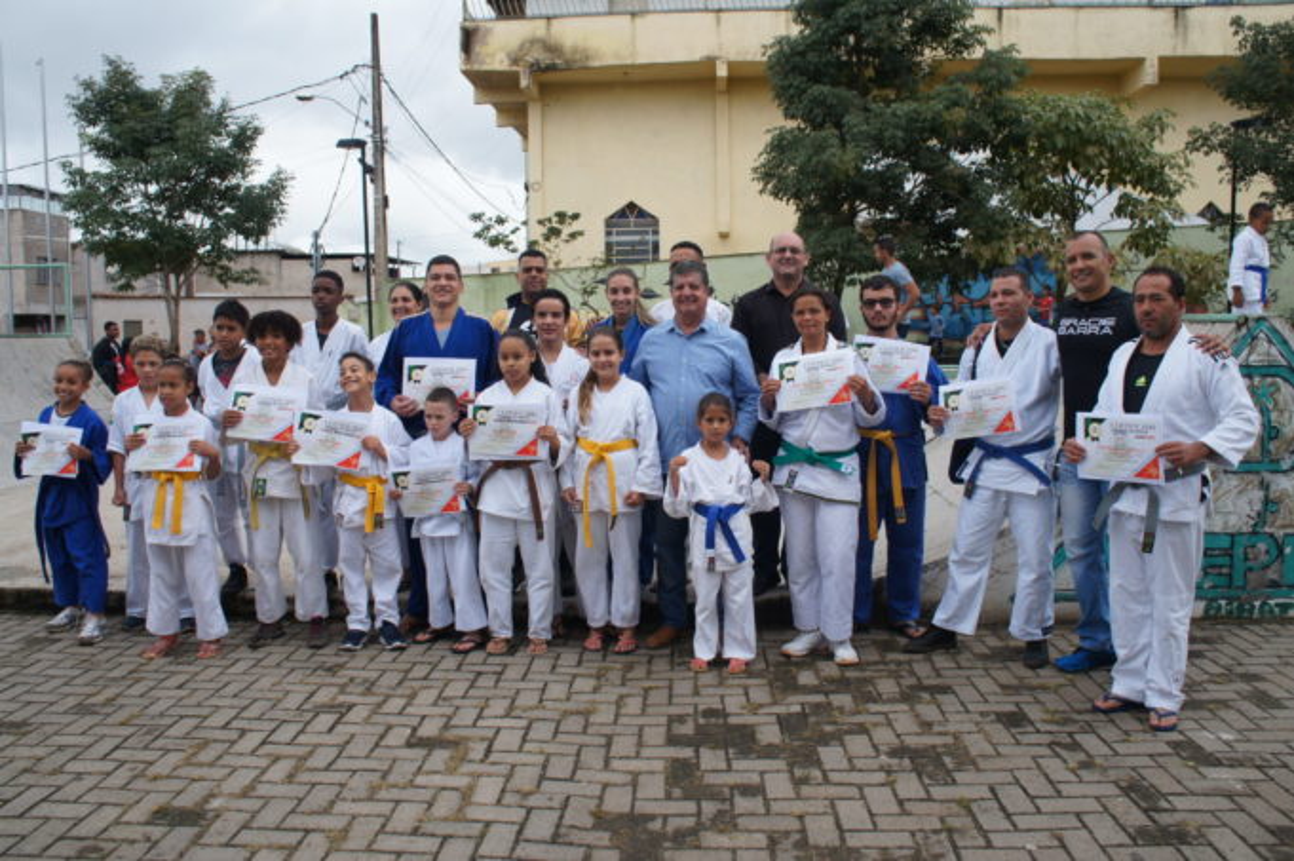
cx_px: 647
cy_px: 430
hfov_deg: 67.4
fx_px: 970
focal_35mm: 27
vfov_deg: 47.9
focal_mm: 18
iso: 200
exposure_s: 1/320
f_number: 5.6
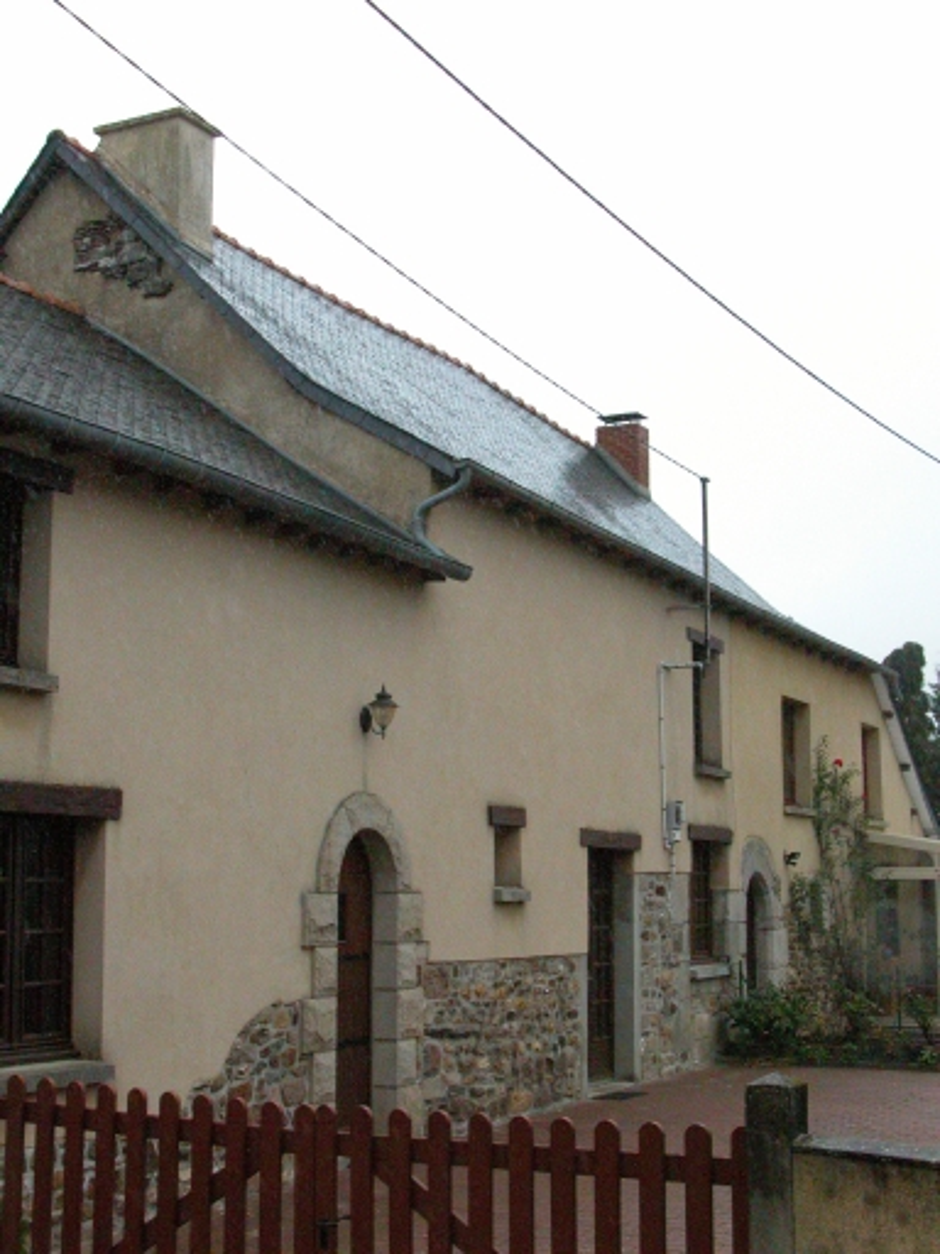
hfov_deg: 29.1
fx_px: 1810
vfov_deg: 38.2
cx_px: 470
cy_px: 627
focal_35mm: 50
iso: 800
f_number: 7.6
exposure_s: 1/600
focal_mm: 12.7
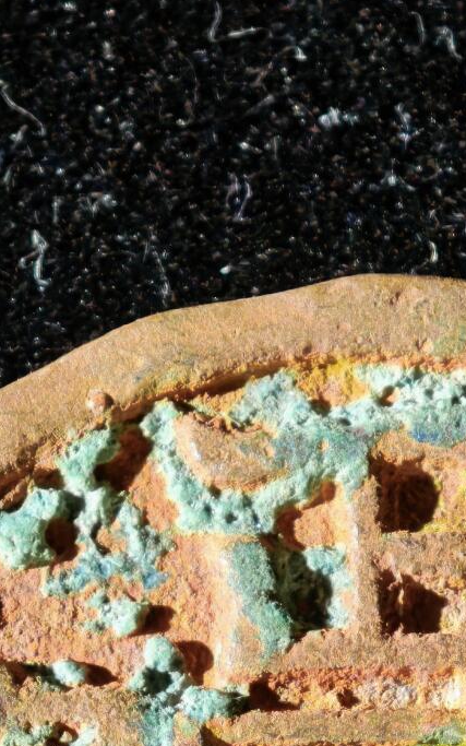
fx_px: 6074
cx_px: 350
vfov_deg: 7.0
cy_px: 923
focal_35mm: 299
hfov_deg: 4.4
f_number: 2
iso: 400
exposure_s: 1/100
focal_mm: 9
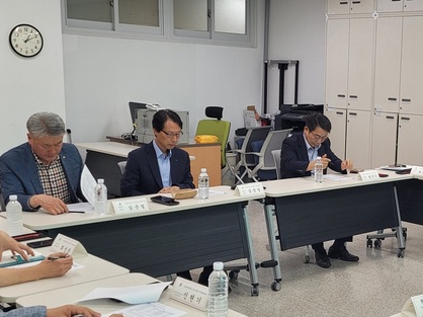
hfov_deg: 33.3
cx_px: 346
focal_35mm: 56
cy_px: 202
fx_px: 684
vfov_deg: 26.0
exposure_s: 1/120
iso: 125
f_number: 1.8
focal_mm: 5.4
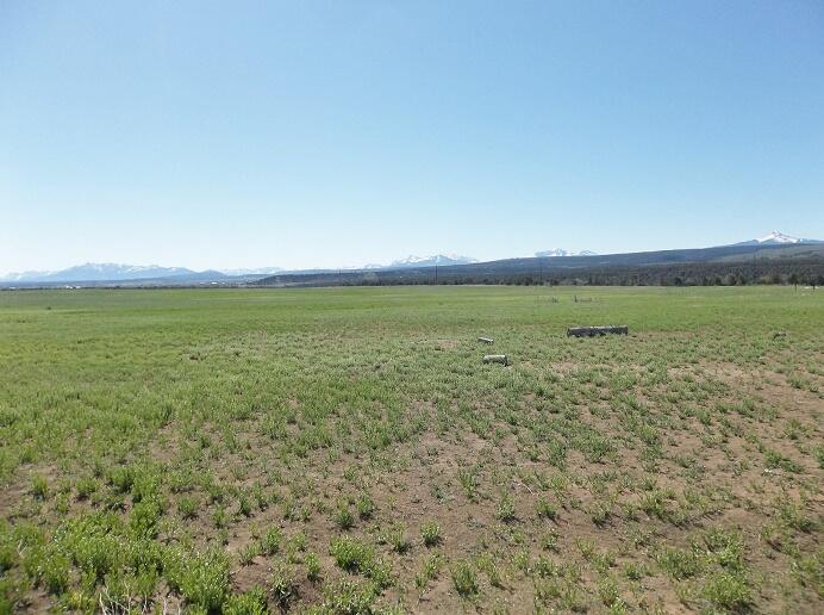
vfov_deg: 51.2
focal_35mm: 27
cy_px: 308
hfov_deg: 65.4
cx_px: 412
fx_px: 641
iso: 80
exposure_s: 1/250
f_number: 8.9
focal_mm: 4.9
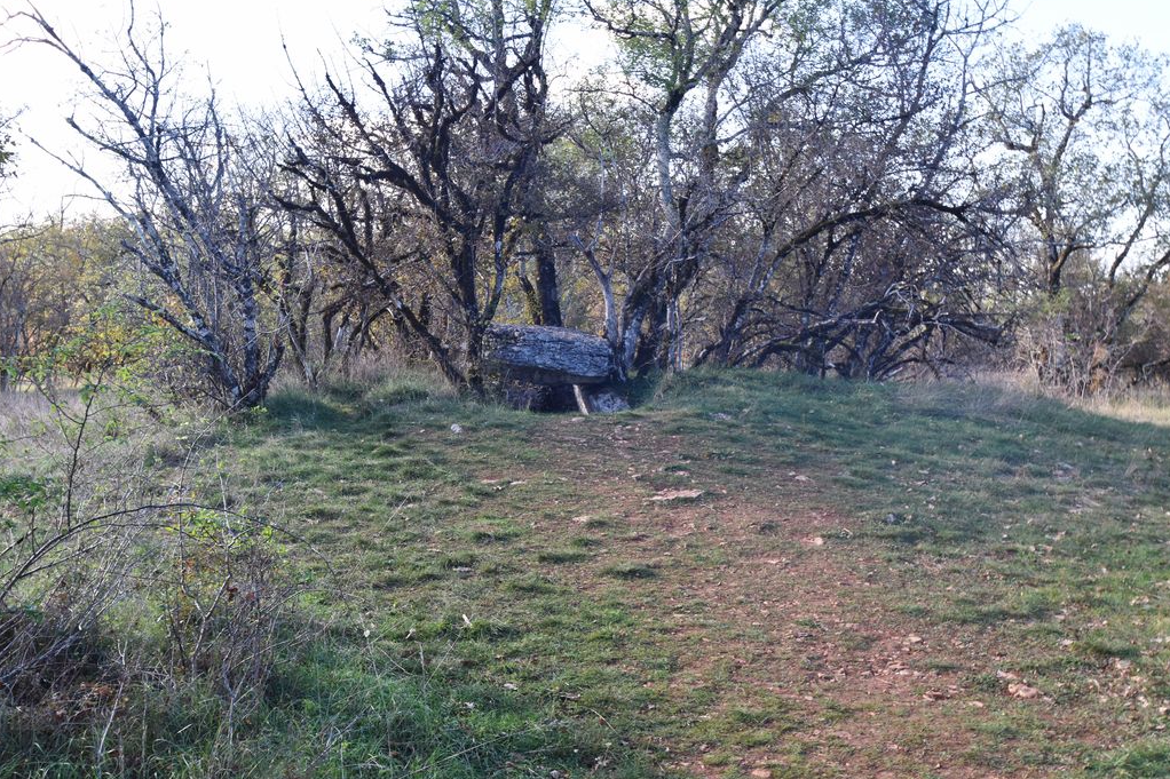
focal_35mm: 37
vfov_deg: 35.9
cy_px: 383
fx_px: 1202
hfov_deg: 51.9
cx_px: 595
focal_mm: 24
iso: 400
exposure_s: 1/160
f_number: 6.3
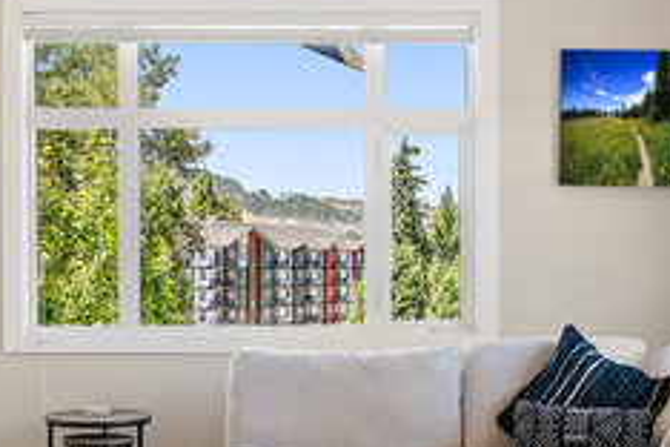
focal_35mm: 65
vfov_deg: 20.9
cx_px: 302
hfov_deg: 30.9
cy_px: 258
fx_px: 1210
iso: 320
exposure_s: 1/15
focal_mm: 35
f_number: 7.1
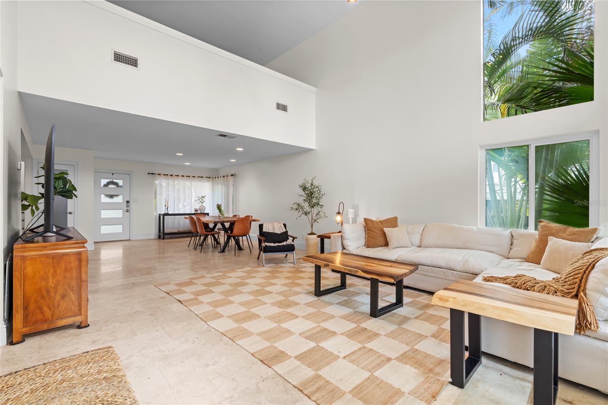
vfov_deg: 73.7
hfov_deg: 96.7
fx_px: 270
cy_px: 202
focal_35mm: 16
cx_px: 304
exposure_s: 1/1.67
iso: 250
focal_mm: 16
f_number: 9
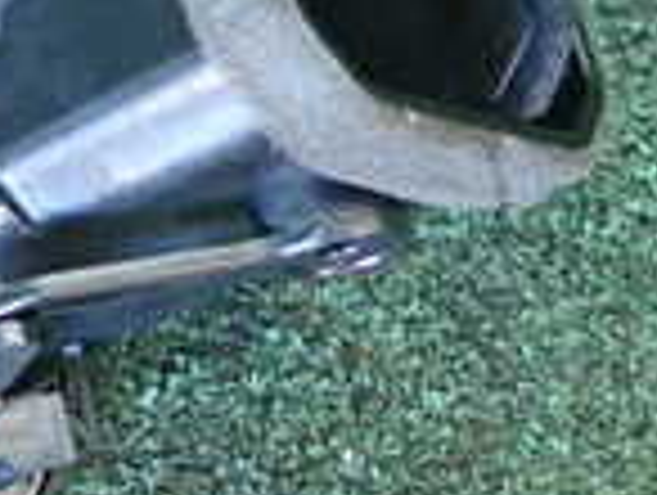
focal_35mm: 123
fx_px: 2338
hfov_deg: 14.2
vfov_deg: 11.9
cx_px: -508
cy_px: -9
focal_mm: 5.4
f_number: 2.3
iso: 800
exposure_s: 1/20
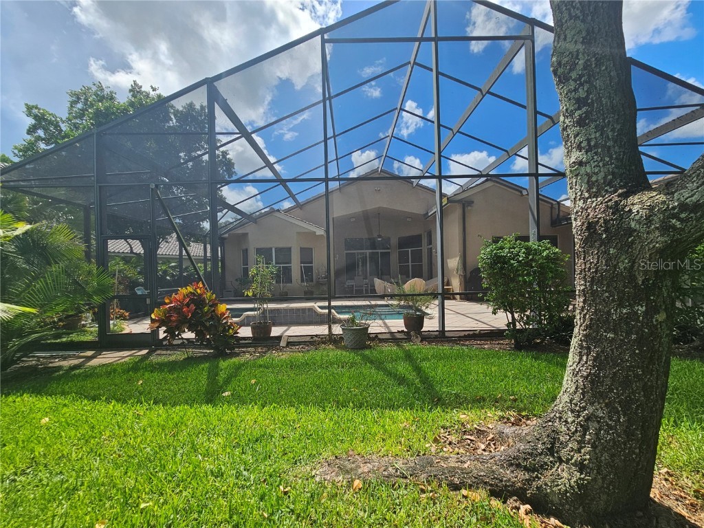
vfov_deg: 89.9
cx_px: 352
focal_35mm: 13
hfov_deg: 106.2
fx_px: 264
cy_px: 264
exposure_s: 1/1387
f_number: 2.2
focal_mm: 2.2
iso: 50
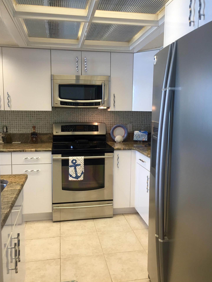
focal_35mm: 30
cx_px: 104
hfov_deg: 46.8
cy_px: 137
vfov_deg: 60.0
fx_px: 245
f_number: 2.2
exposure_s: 1/30
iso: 40
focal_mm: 4.15
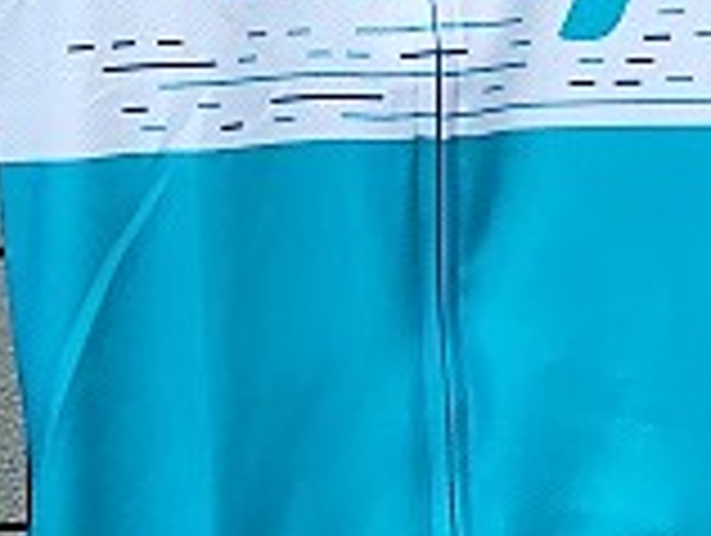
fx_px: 2263
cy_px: -18
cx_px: -194
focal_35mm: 110
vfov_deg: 13.3
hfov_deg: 16.9
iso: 25
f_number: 2.2
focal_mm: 4.15
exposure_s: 1/413
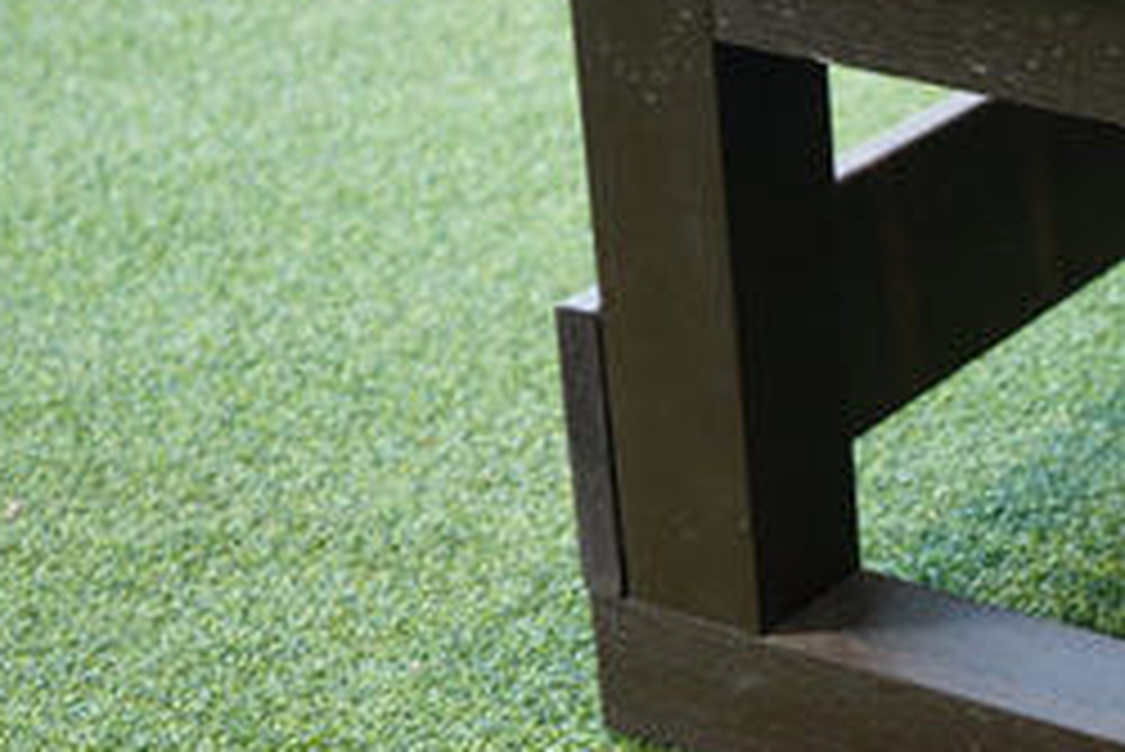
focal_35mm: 99
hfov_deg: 18.5
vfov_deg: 13.8
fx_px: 3095
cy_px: 302
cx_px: 1629
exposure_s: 1/13
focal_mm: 33
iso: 250
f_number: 4
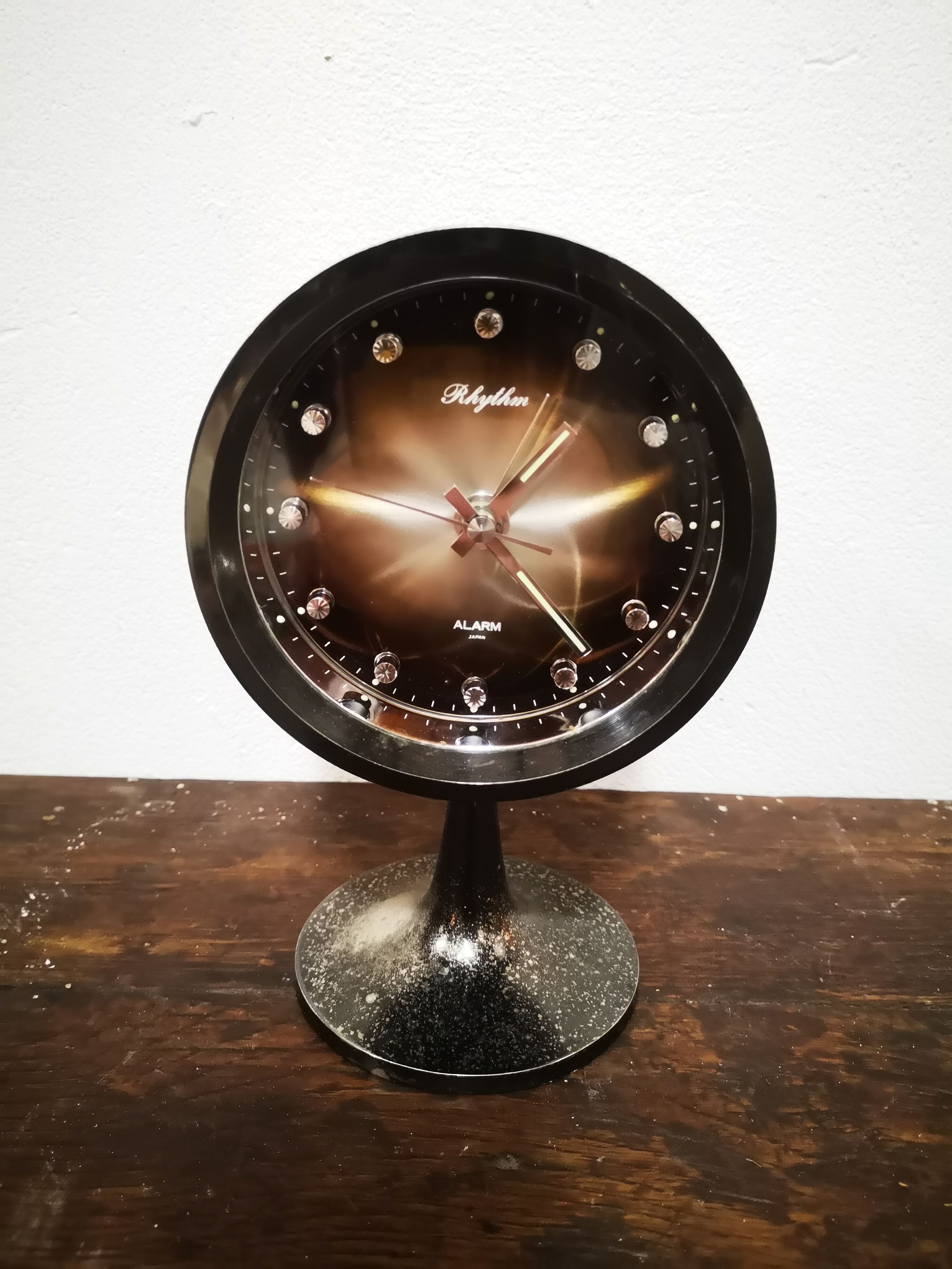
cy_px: 634
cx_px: 476
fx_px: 990
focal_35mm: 27
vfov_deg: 65.3
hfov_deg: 51.4
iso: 800
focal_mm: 3.95
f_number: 1.8
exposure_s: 1/16.7
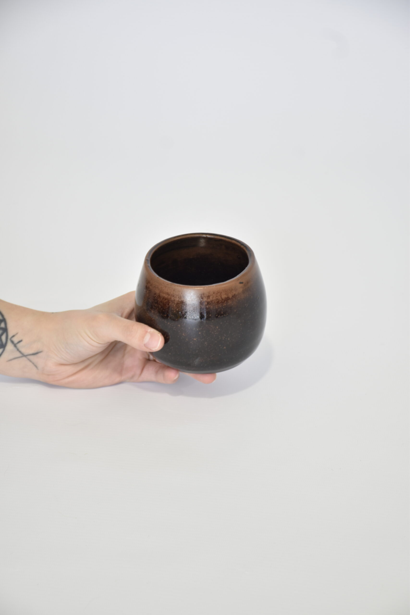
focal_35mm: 112
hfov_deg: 12.2
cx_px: 205
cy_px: 308
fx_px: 1921
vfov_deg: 18.2
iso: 200
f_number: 6.3
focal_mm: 75
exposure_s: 1/6
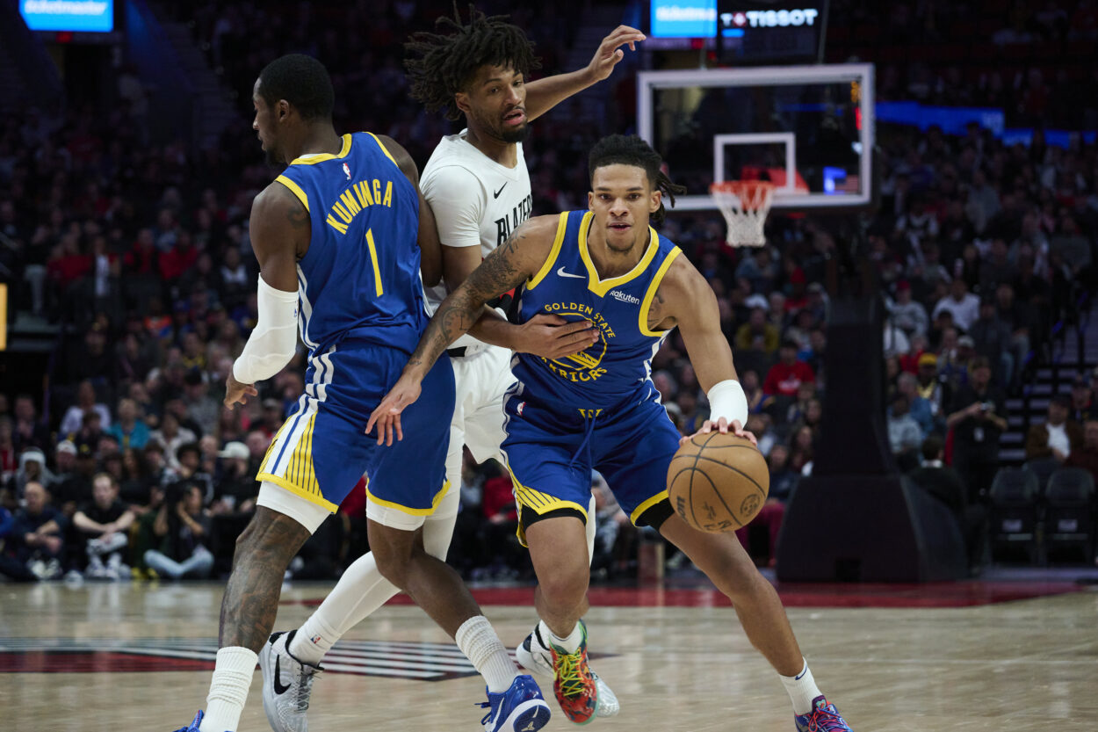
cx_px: 549
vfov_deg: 11.0
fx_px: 3812
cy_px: 366
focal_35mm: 125
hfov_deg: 16.4
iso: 6400
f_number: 4.8
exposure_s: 1/1101
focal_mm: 125
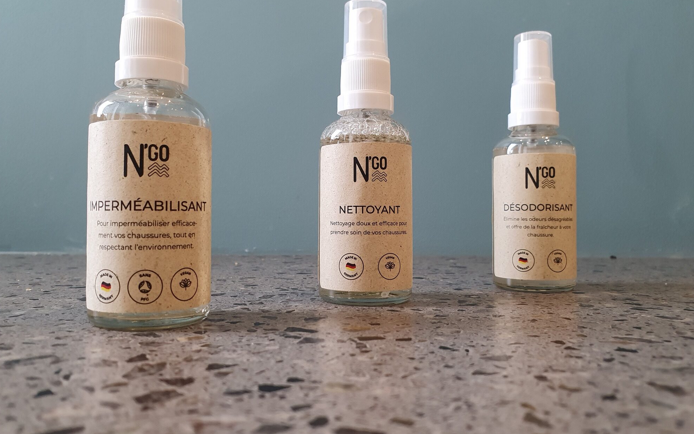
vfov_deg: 44.5
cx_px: 348
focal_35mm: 28
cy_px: 204
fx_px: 530
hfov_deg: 66.5
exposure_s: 1/100
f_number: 2.4
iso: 200
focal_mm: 4.32
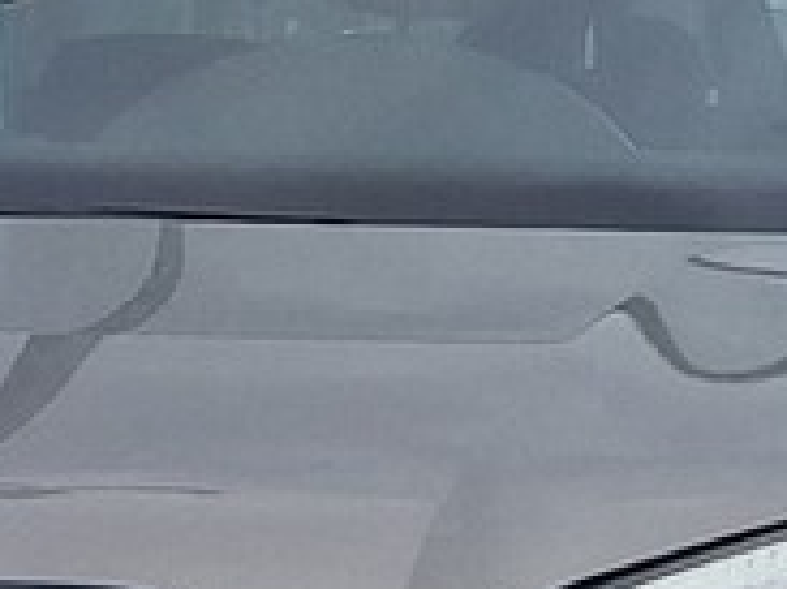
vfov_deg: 8.2
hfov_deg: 7.8
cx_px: 2993
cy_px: 421
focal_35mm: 181
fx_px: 4112
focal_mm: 5.54
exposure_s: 1/1140
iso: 40
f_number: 1.8
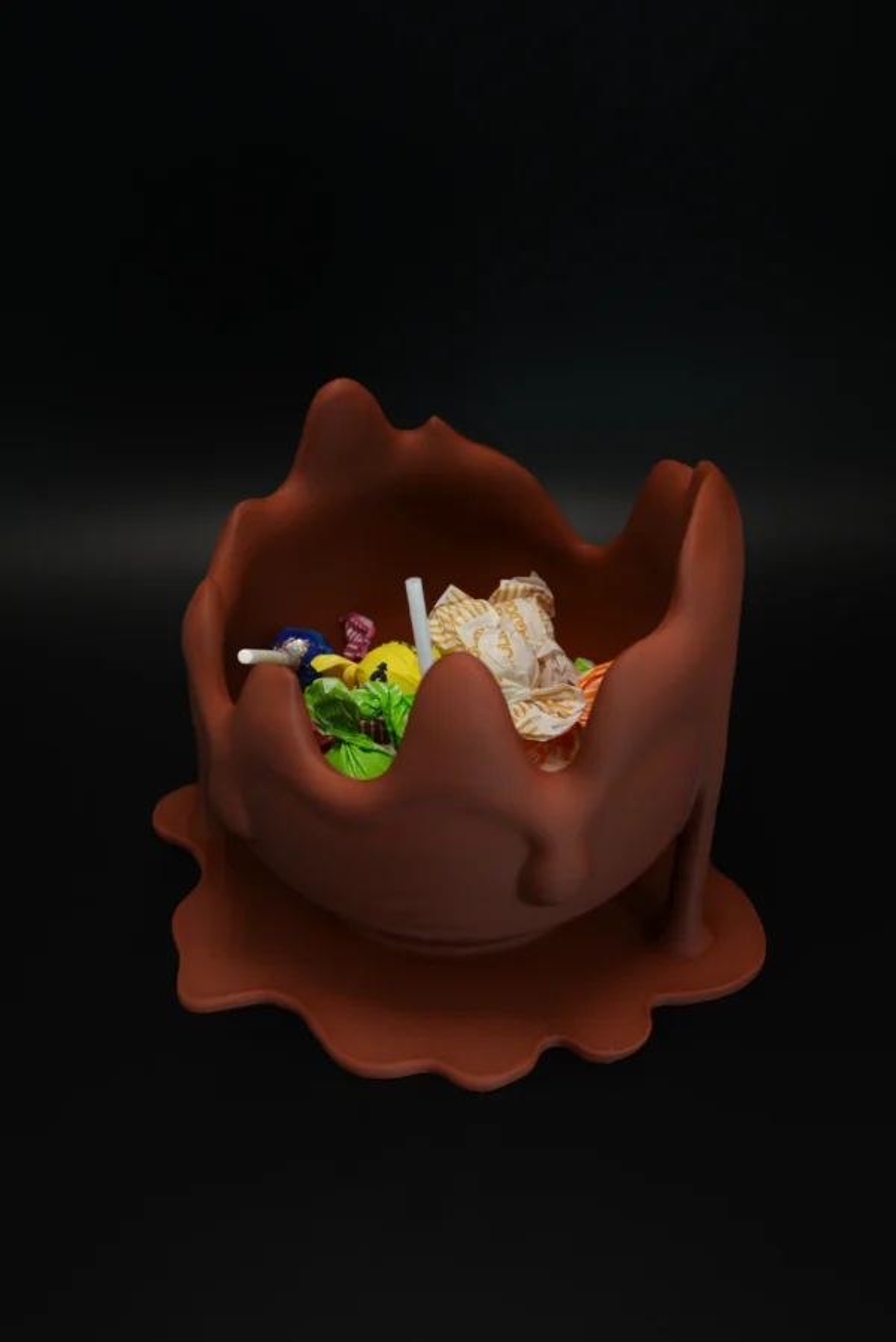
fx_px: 1677
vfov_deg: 43.6
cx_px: 448
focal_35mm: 45
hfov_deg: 29.9
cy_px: 671
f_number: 5
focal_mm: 30
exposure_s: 1/100
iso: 400
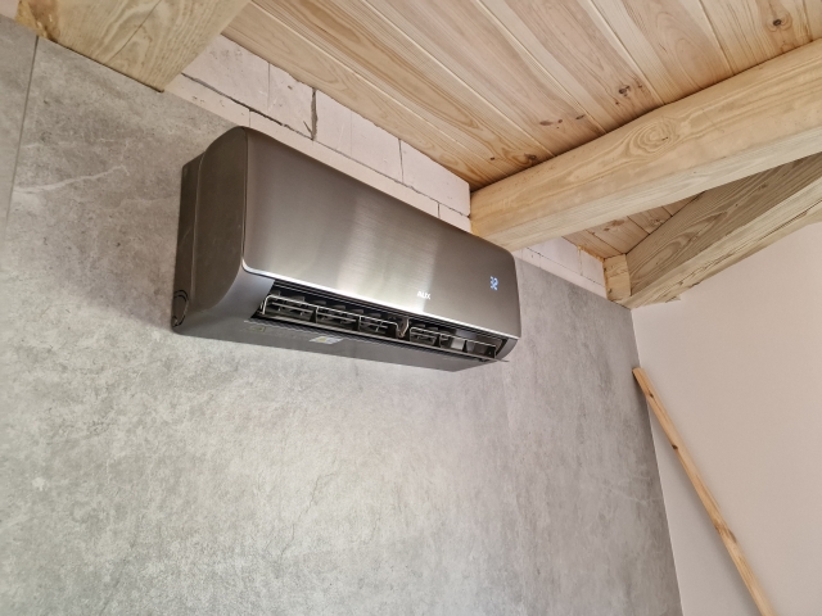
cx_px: 411
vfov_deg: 58.9
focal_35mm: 23
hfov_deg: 73.9
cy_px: 308
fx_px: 546
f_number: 1.8
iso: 400
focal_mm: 6.4
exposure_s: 1/120
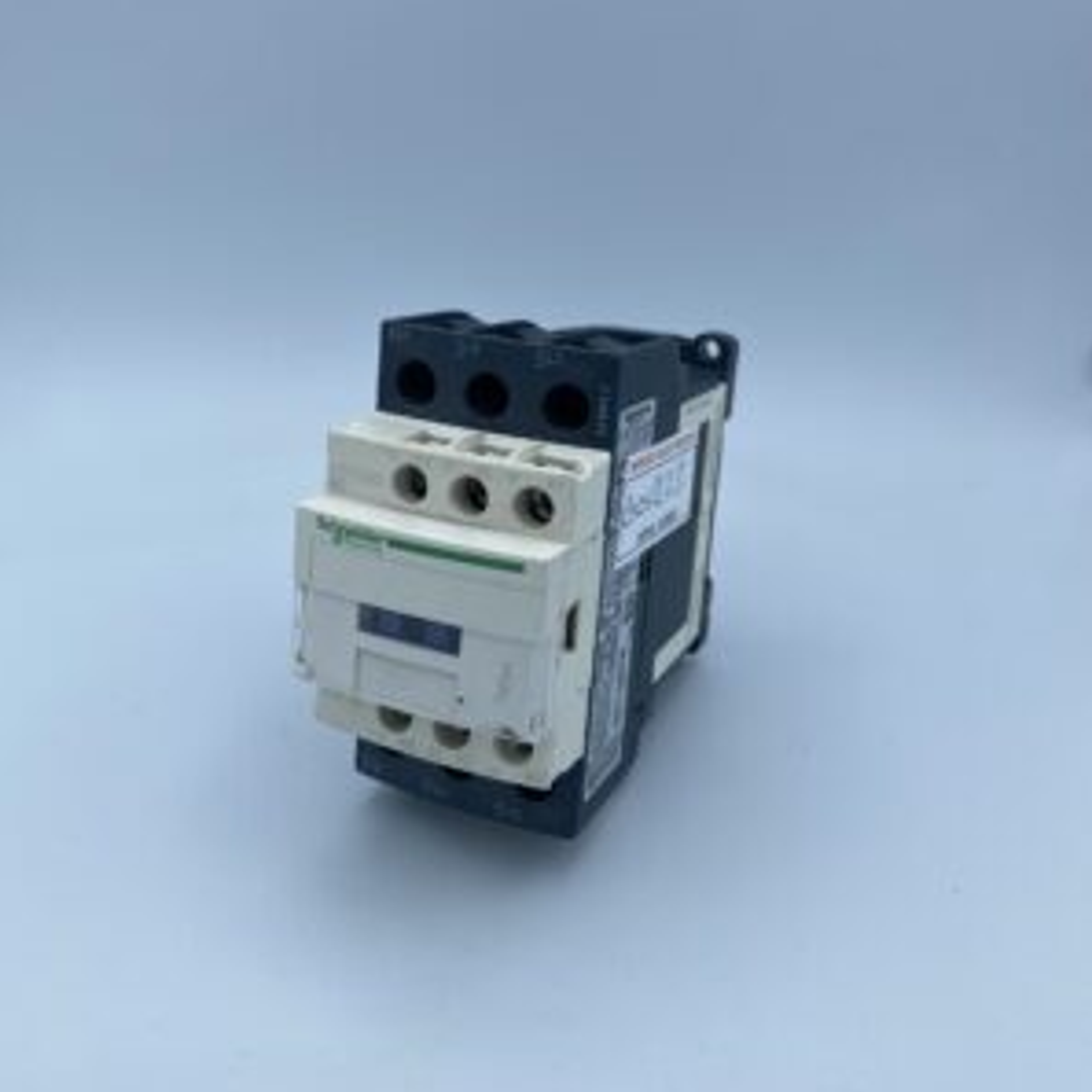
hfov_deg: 52.5
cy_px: 423
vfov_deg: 52.1
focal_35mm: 31
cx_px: 544
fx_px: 1106
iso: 32
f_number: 1.8
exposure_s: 1/1565
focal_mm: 4.25
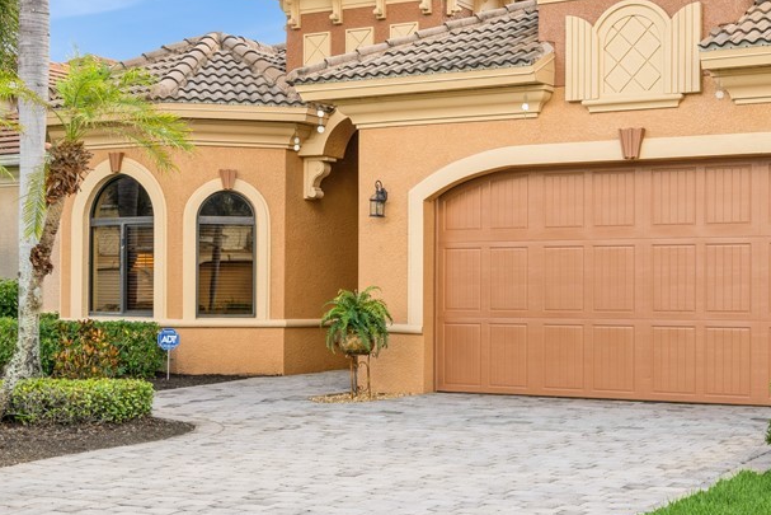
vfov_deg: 23.0
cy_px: 289
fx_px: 1264
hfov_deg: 33.7
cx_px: 486
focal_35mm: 59
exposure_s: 1/100
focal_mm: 33
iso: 200
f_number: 8
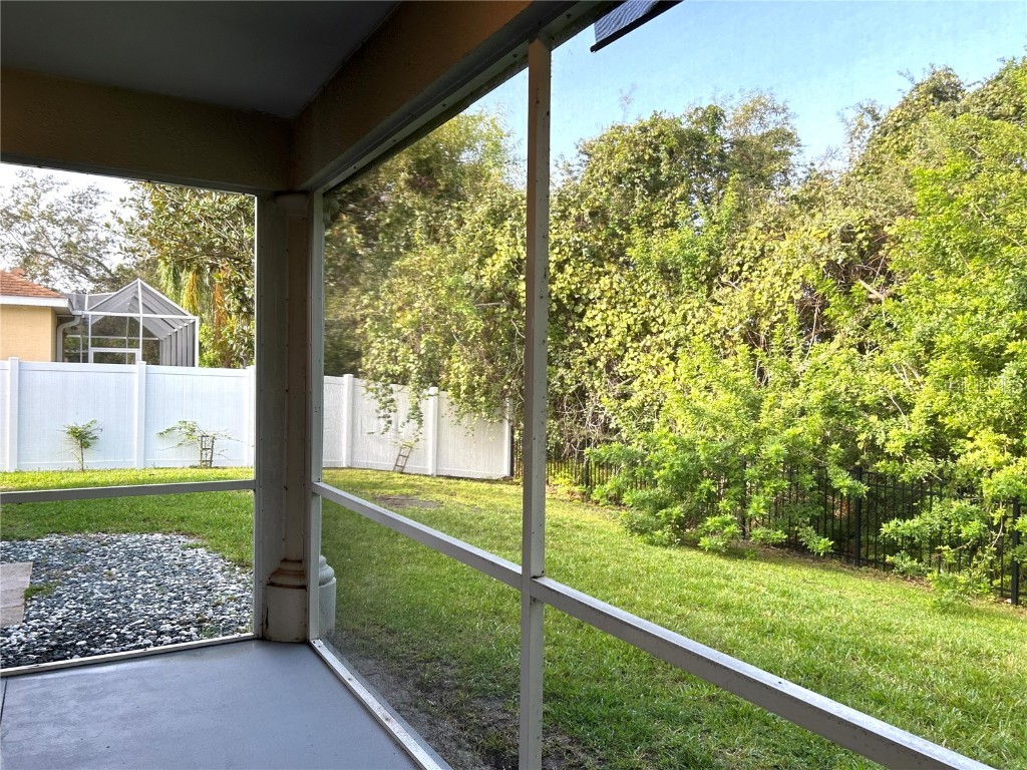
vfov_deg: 53.1
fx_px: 771
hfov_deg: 67.3
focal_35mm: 26
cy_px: 385
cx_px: 514
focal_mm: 5.7
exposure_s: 1/200
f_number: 1.5
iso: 40
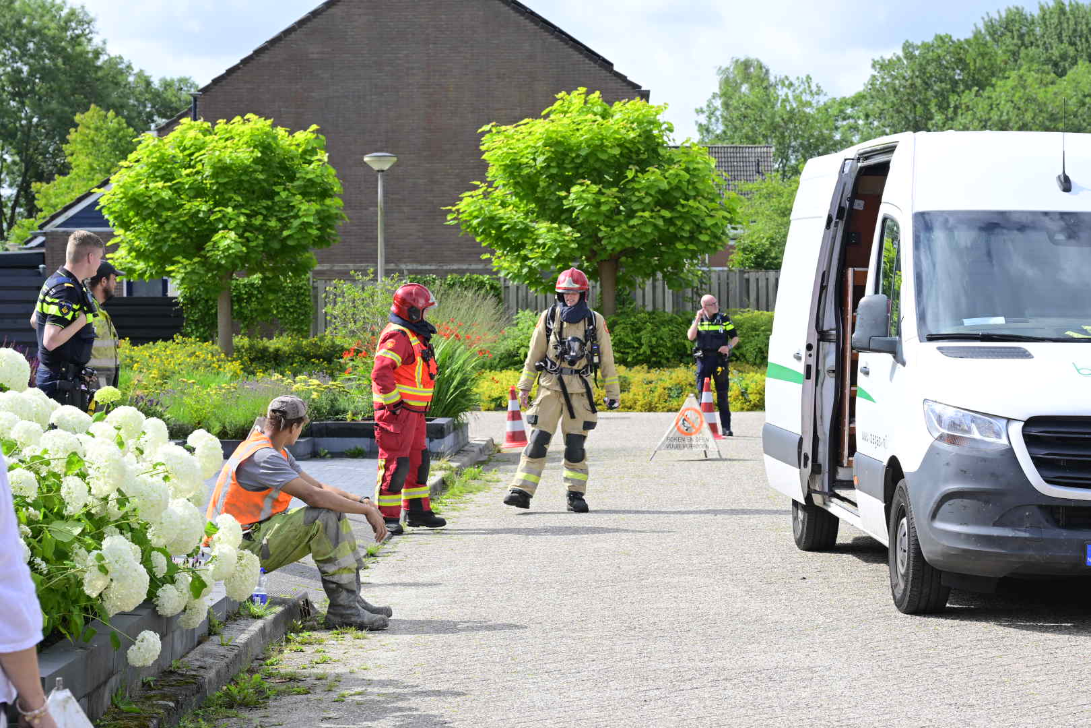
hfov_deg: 23.9
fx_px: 2576
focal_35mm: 85
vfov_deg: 16.1
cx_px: 546
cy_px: 364
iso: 80
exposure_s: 1/250
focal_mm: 57
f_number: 5.6
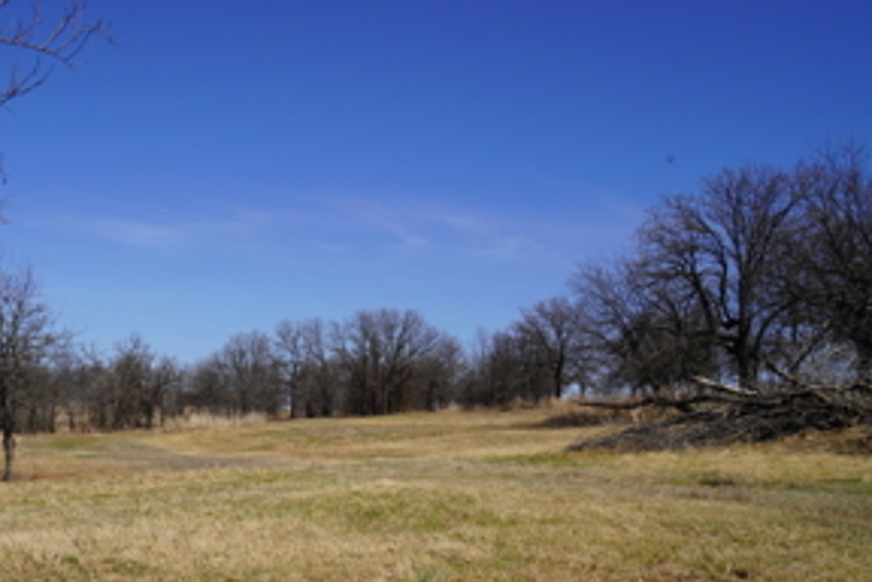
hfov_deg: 46.8
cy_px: 412
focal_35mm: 40
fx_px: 963
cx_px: 209
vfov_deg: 33.1
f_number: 10
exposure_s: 1/250
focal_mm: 17
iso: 100
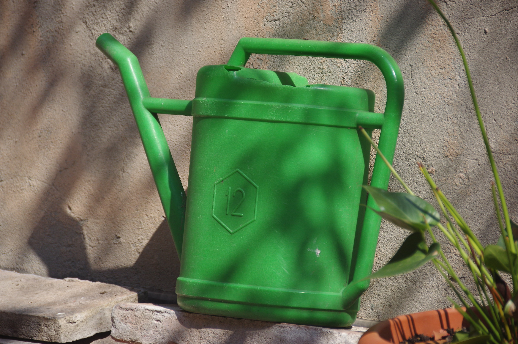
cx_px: 259
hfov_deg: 7.2
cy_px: 172
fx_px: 4097
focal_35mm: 285
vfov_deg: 4.8
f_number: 6.3
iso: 400
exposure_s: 1/250
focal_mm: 190
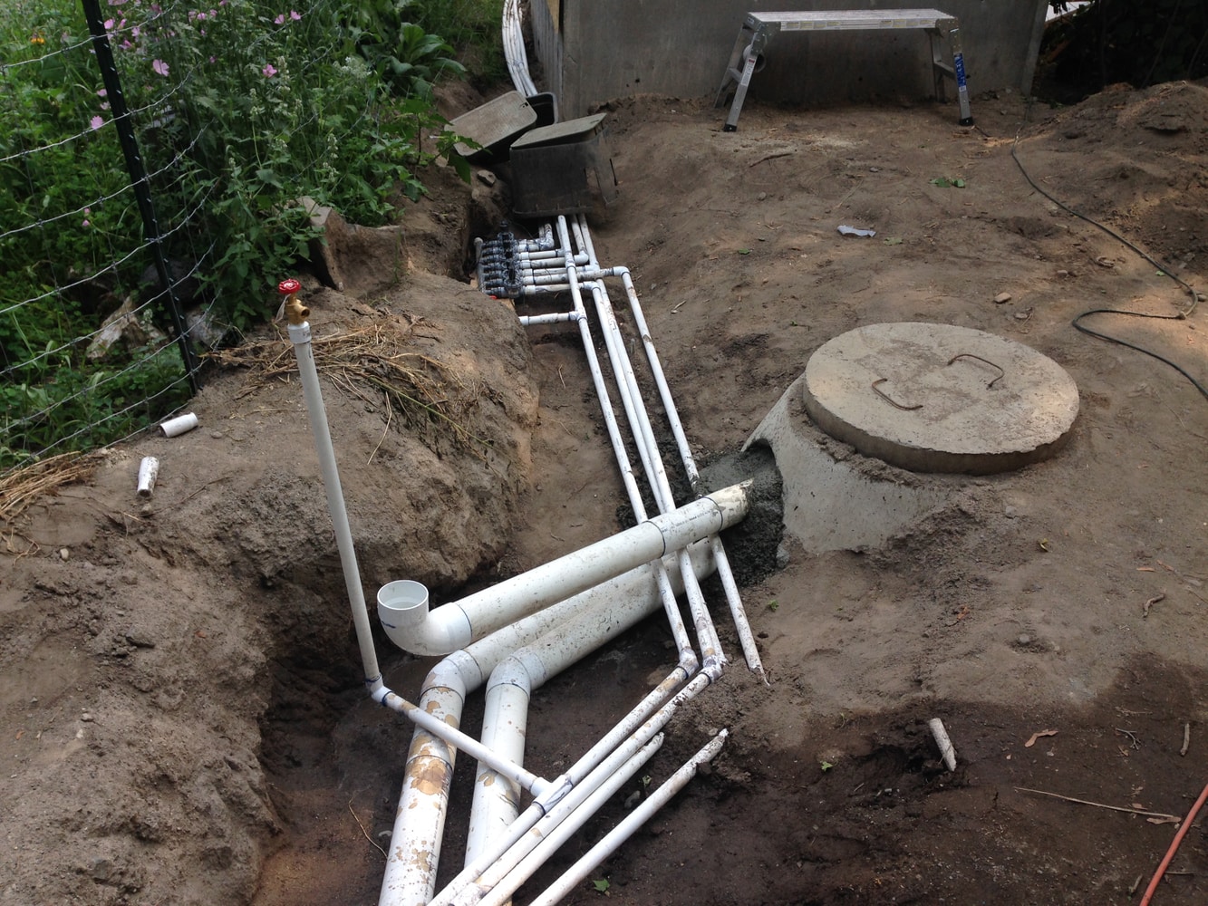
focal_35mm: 33
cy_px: 453
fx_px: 1152
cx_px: 604
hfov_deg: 55.3
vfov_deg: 43.0
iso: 50
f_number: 2.4
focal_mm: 4.12
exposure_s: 1/291
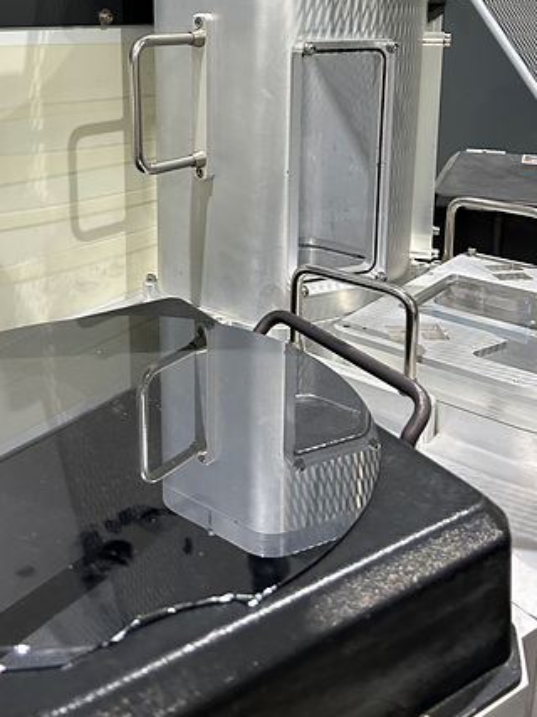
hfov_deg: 36.7
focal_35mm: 39
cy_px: 183
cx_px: 228
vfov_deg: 46.2
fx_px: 807
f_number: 1.5
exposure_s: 1/60
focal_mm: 5.7
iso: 200
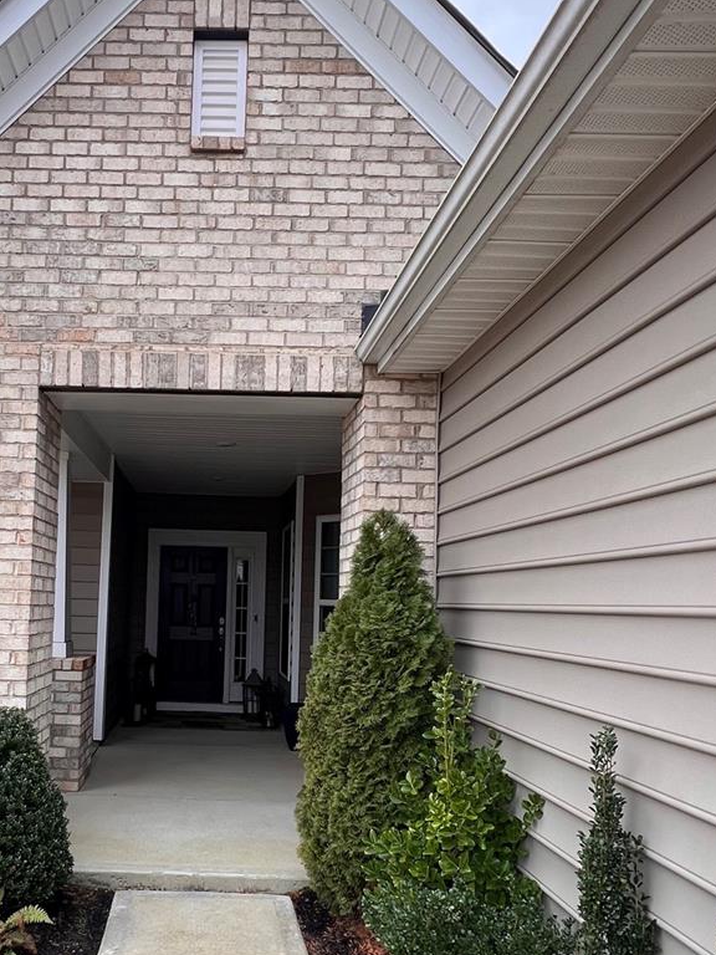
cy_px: 572
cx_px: 196
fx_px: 717
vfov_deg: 66.7
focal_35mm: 26
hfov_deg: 51.2
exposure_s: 1/136
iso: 32
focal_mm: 1.57
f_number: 1.8
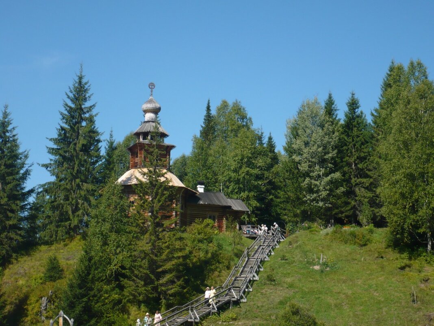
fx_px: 1053
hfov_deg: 23.3
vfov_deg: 17.6
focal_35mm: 84
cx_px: 217
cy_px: 163
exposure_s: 1/500
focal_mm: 13.9
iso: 100
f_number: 4.4
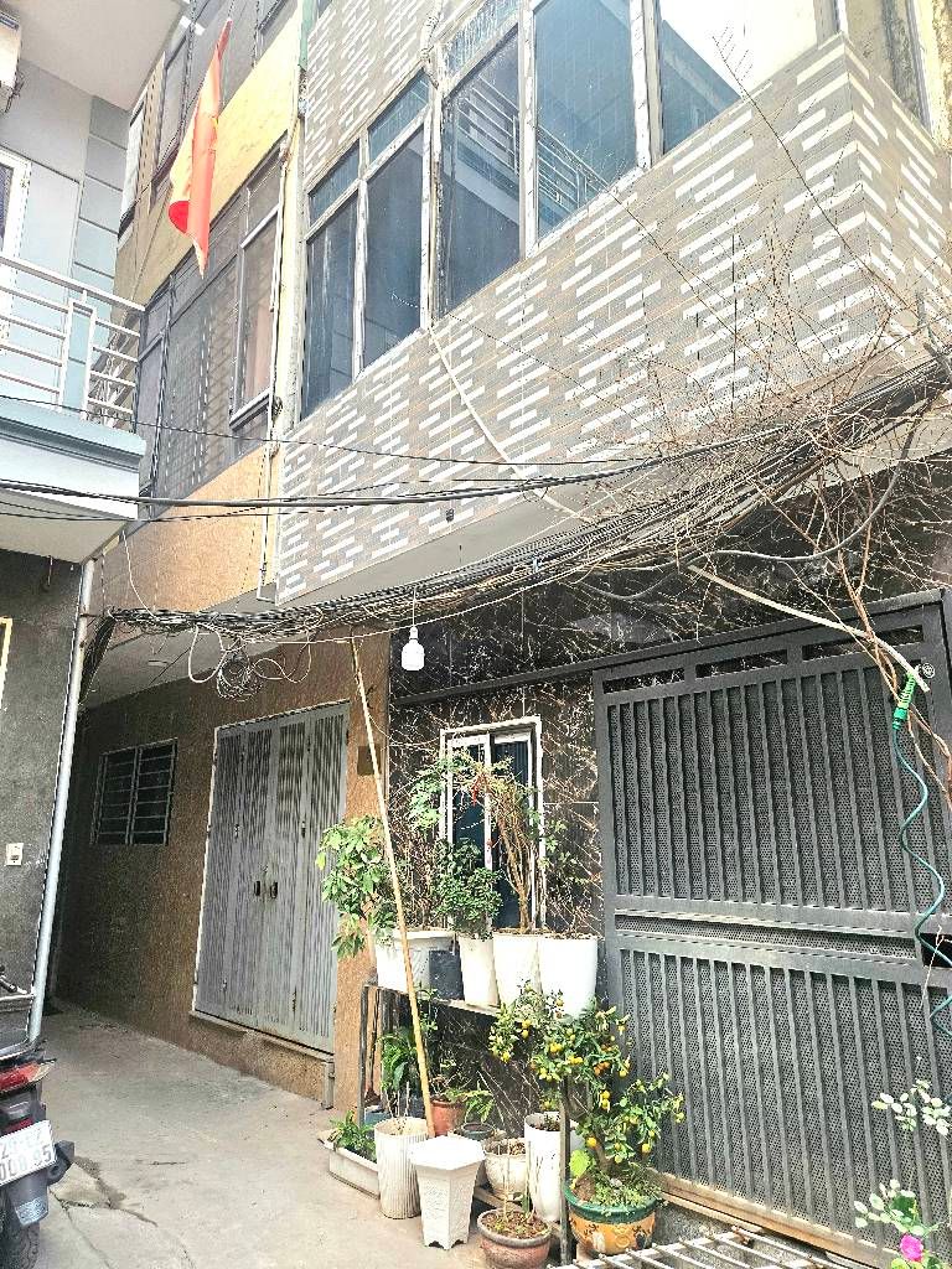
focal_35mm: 23
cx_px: 476
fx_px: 843
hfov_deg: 58.9
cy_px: 634
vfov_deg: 73.9
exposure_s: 1/182
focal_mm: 5.4
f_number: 1.8
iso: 160
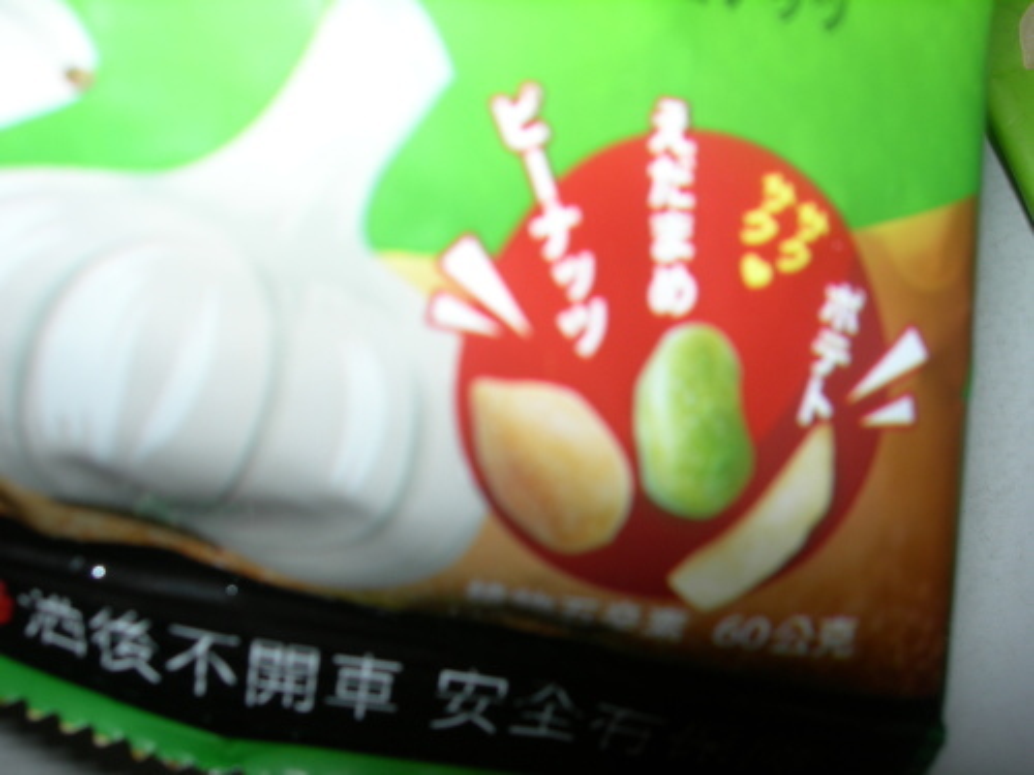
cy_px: 388
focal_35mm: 38
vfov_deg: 37.7
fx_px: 1135
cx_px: 517
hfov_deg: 49.0
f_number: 4.8
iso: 50
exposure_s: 1/60.1
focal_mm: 7.8
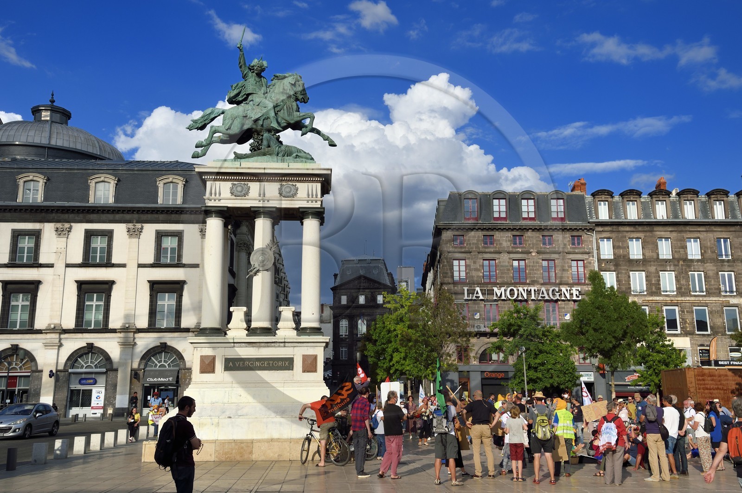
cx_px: 371
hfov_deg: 50.7
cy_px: 246
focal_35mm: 38
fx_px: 783
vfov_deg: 35.0
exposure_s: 1/250
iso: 200
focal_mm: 38
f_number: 13
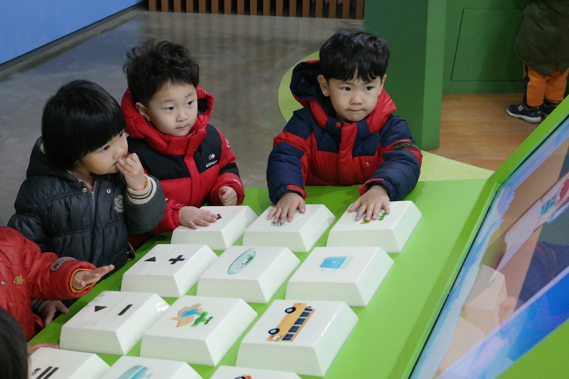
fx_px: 774
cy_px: 142
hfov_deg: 40.1
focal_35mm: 49
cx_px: 220
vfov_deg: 27.4
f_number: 3.5
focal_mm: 24
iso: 800
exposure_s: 1/50
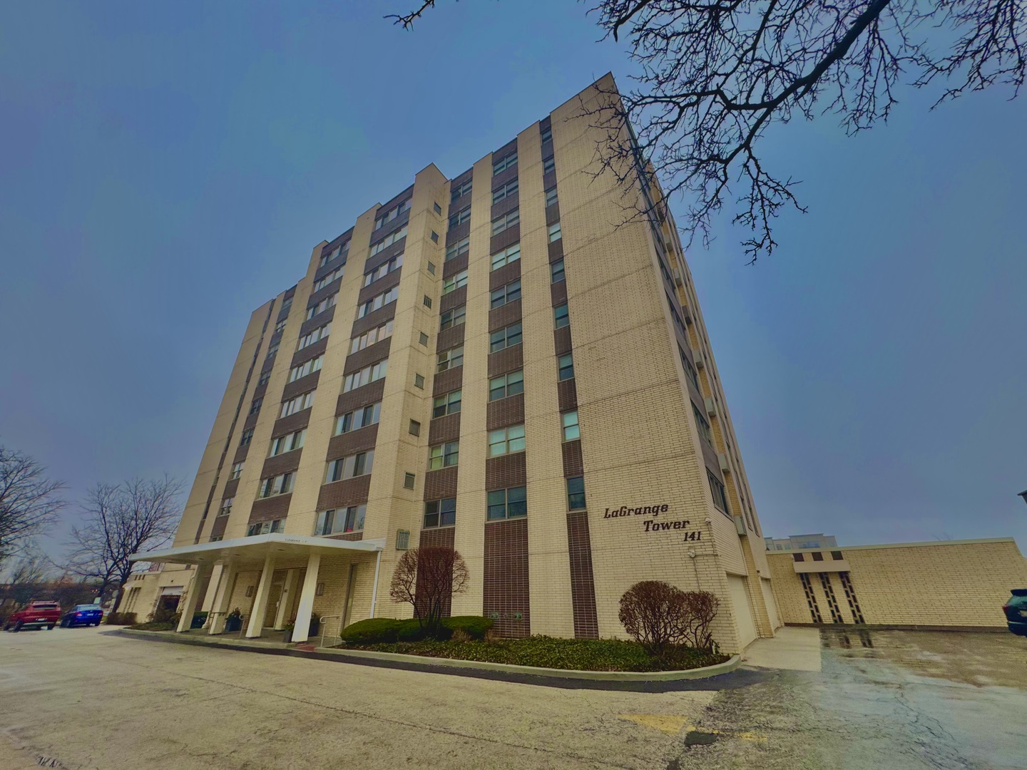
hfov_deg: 102.1
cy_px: 385
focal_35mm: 14
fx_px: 415
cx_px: 514
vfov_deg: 85.7
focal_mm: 2.22
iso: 100
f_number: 2.2
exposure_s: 1/99
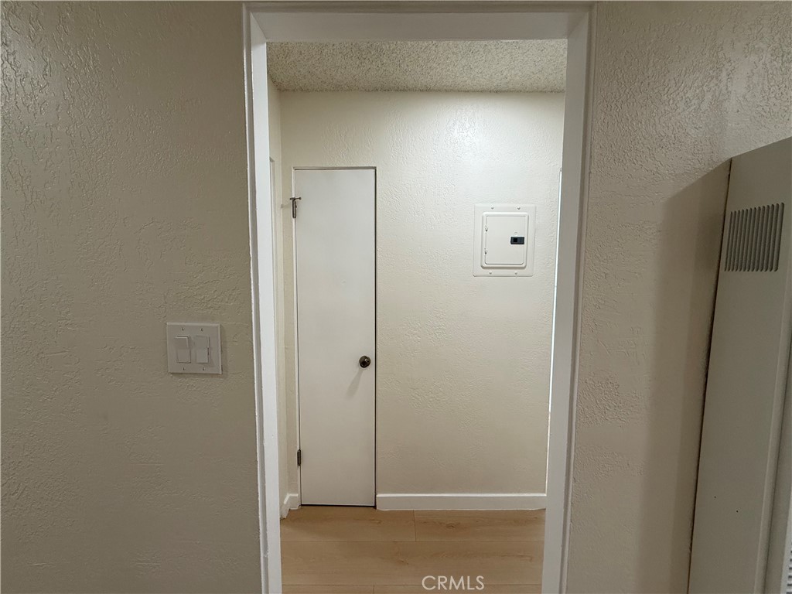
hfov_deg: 102.1
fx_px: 320
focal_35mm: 14
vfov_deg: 85.7
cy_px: 297
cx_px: 396
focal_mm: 2.22
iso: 160
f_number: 2.2
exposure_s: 1/120
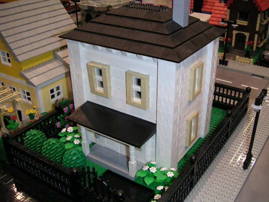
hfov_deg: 49.0
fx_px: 295
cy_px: 101
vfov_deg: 37.7
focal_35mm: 38
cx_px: 134
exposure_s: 1/45
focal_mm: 6
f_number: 2.8
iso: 160
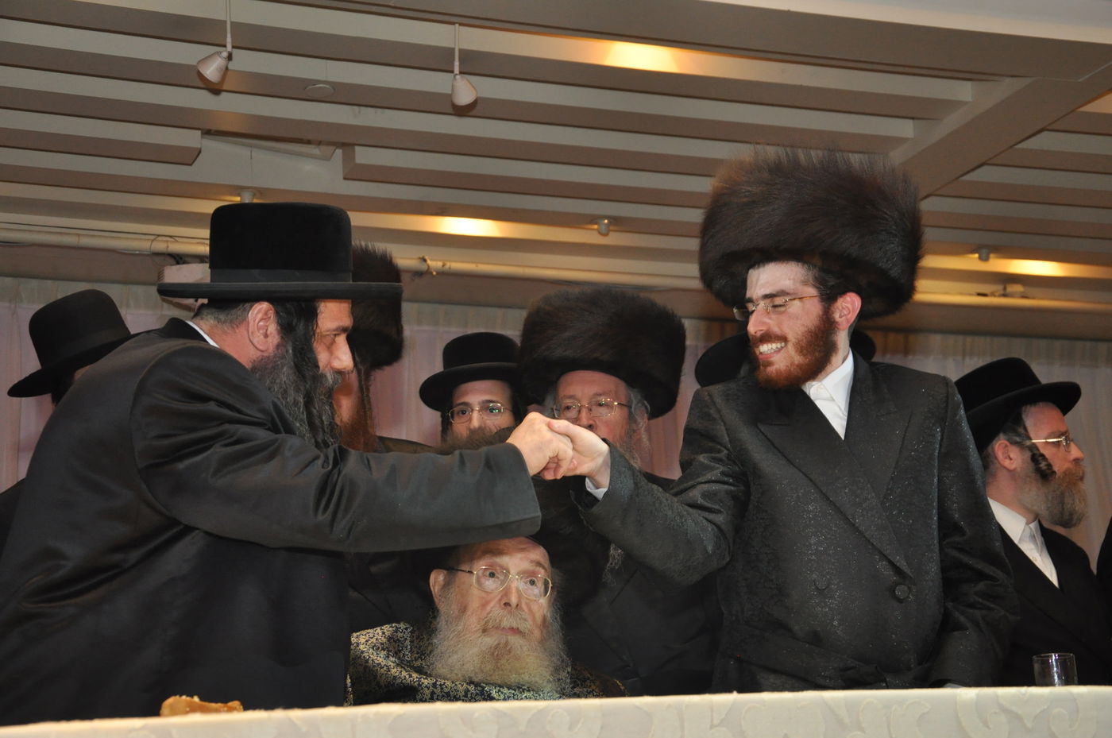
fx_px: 1943
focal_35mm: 63
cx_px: 556
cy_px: 369
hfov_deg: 31.9
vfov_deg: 21.5
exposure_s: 1/80
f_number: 5.6
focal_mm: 42
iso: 1000
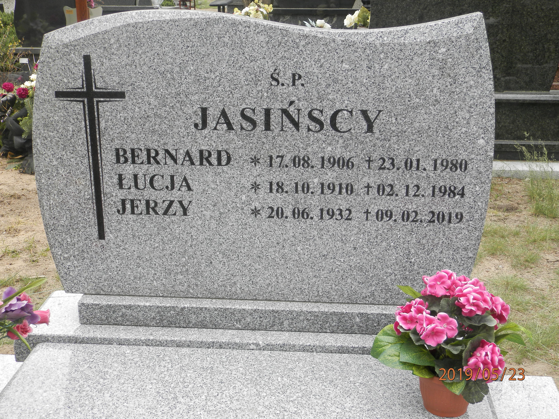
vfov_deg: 31.5
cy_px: 210
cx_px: 280
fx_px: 743
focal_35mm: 46
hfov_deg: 41.2
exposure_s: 1/100
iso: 80
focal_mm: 8.2
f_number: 3.6
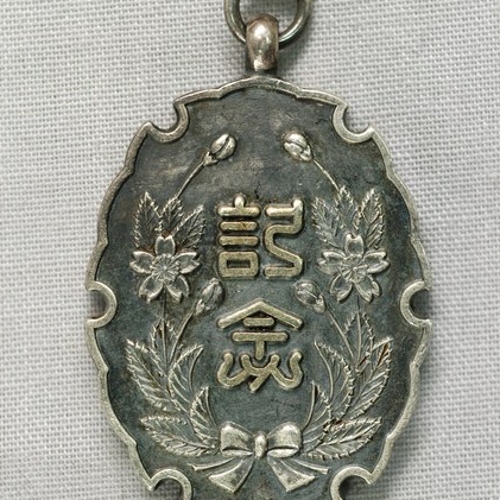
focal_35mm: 116
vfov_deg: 15.0
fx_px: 1896
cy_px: 287
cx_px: 249
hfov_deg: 15.0
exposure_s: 1/20
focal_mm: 60
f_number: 8
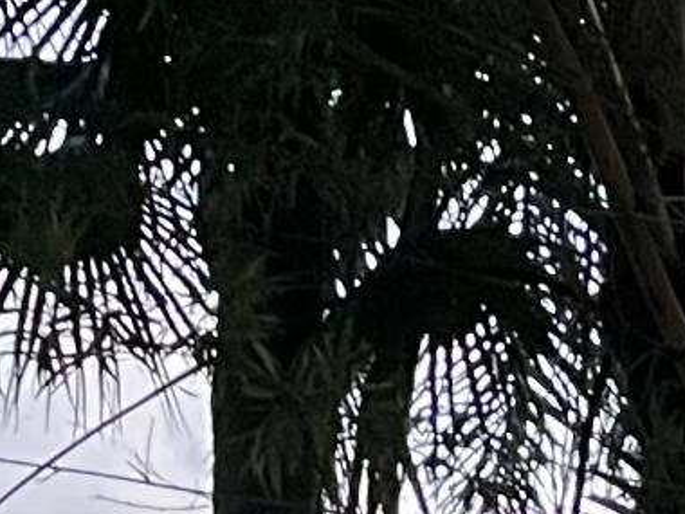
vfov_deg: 7.1
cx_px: 2544
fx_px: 4057
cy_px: 884
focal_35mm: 205
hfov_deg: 7.5
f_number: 1.6
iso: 500
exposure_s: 1/30
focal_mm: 5.1
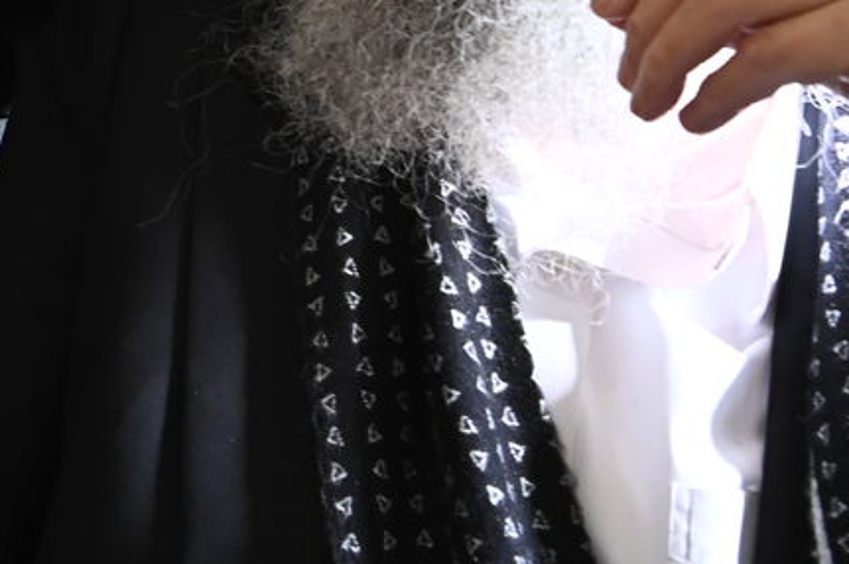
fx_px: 1837
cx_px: -81
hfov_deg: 24.3
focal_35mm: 78
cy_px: -297
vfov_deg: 15.9
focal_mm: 24
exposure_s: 1/160
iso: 2000
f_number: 6.3
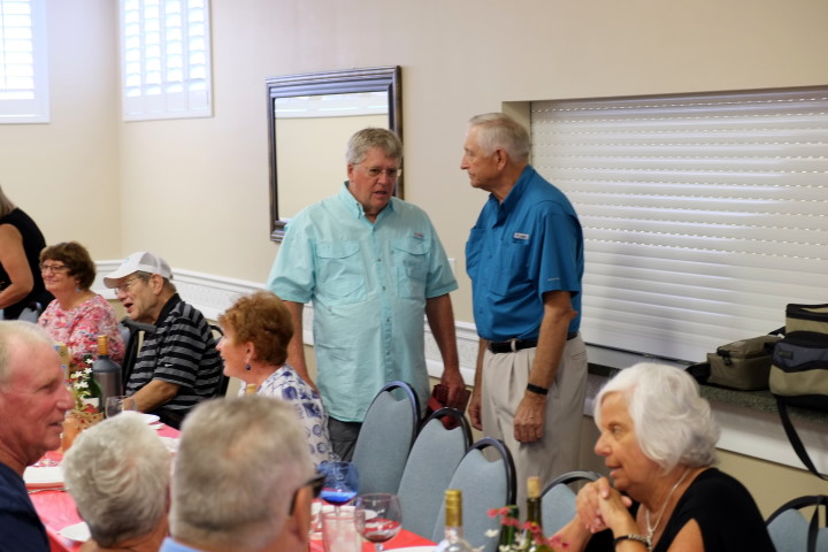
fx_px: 1909
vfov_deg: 16.5
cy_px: 276
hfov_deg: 24.5
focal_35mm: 83
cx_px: 414
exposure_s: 1/20
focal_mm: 55
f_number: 4
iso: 800
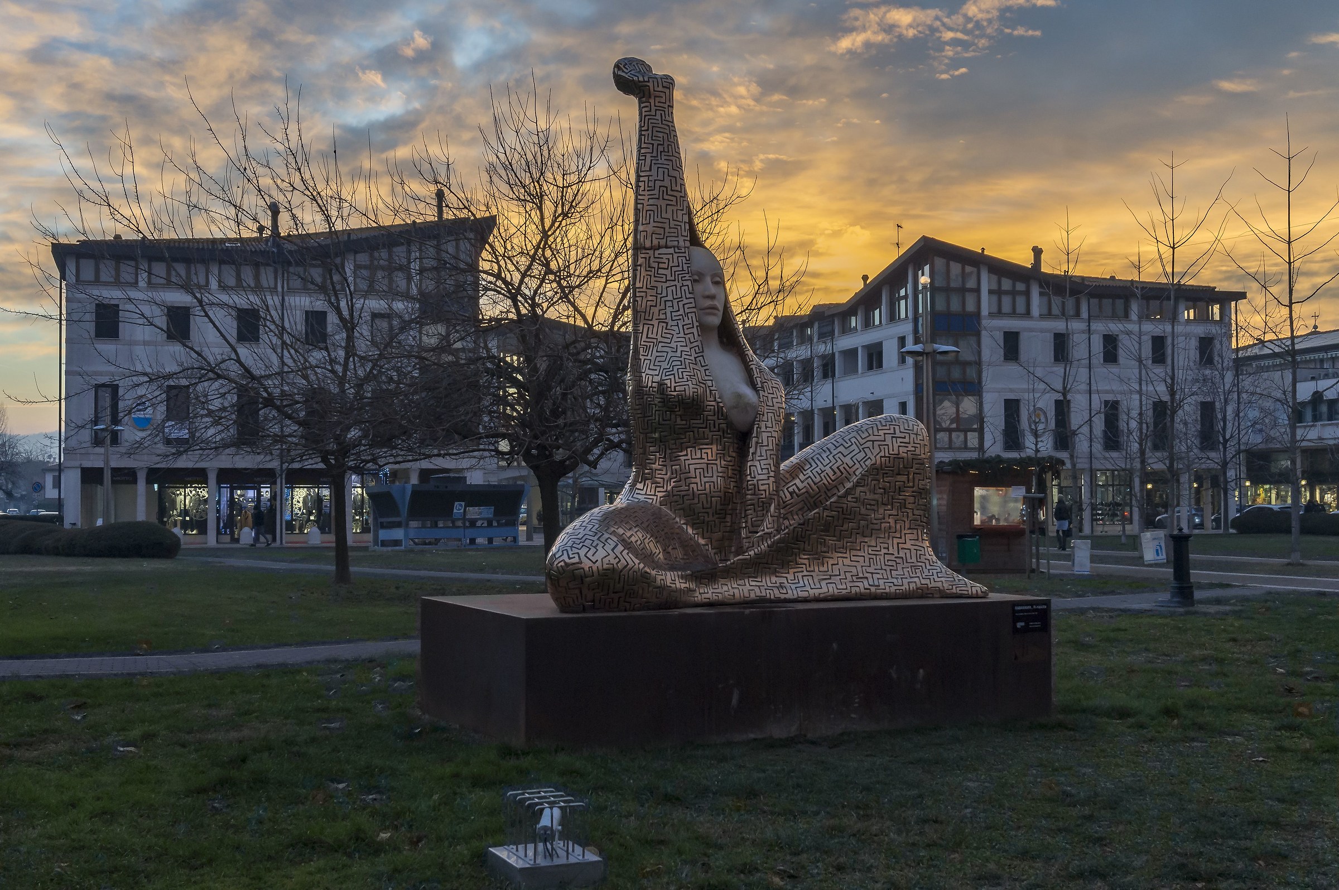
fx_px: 1561
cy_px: 445
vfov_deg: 31.8
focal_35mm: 42
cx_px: 670
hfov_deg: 46.4
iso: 1000
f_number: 8
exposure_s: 1/60
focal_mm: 28
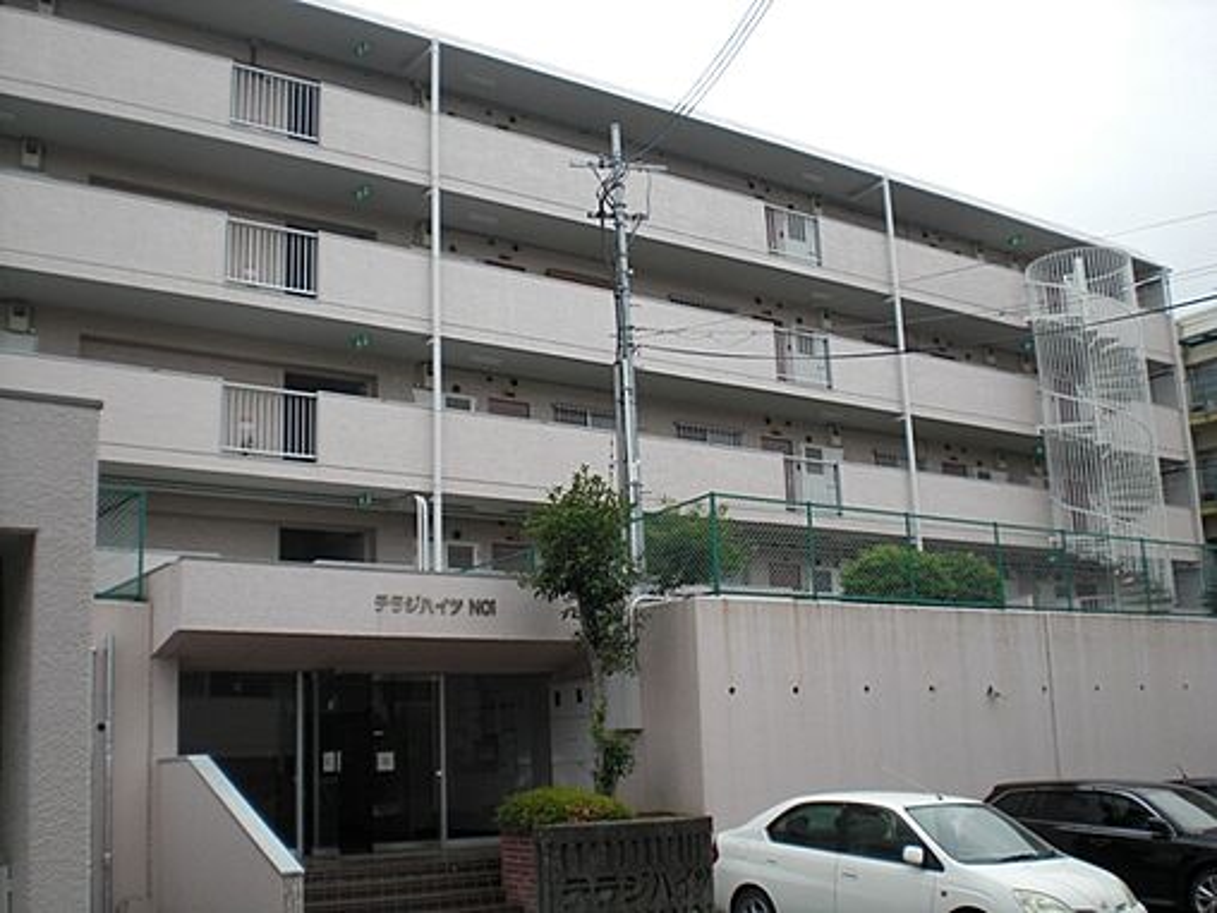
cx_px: 608
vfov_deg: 37.7
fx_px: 1336
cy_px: 456
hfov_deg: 49.0
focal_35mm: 38
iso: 64
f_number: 3.1
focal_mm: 6.3
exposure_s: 1/320
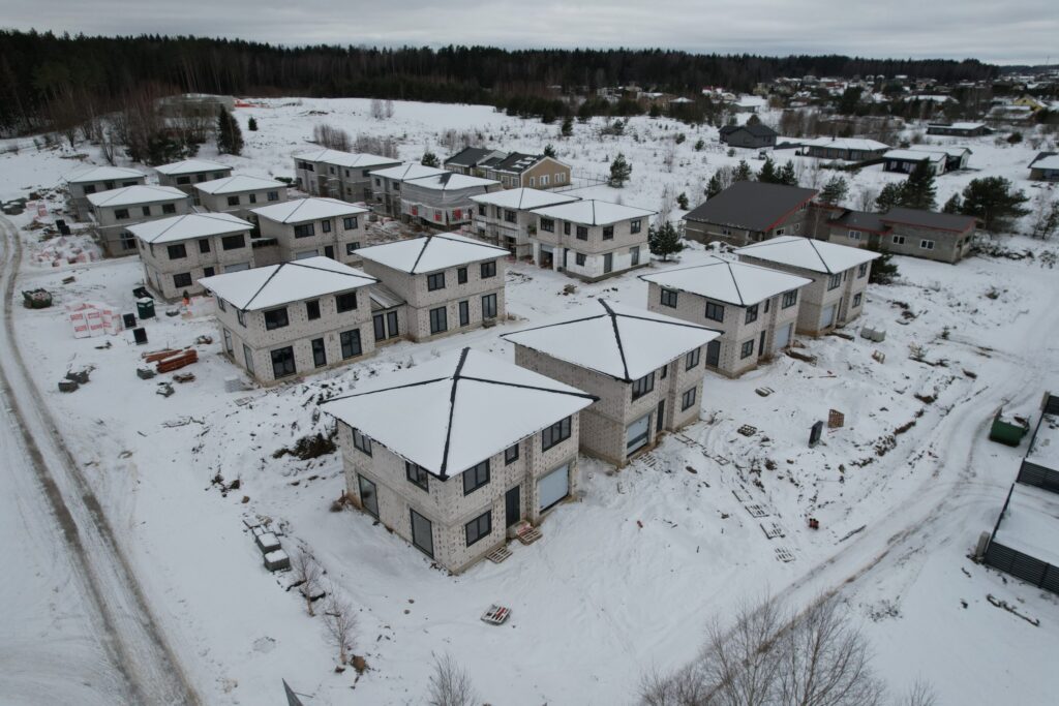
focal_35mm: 22
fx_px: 647
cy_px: 353
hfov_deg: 78.6
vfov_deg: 57.2
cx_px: 530
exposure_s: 1/1000
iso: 100
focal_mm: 8.38
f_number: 2.8
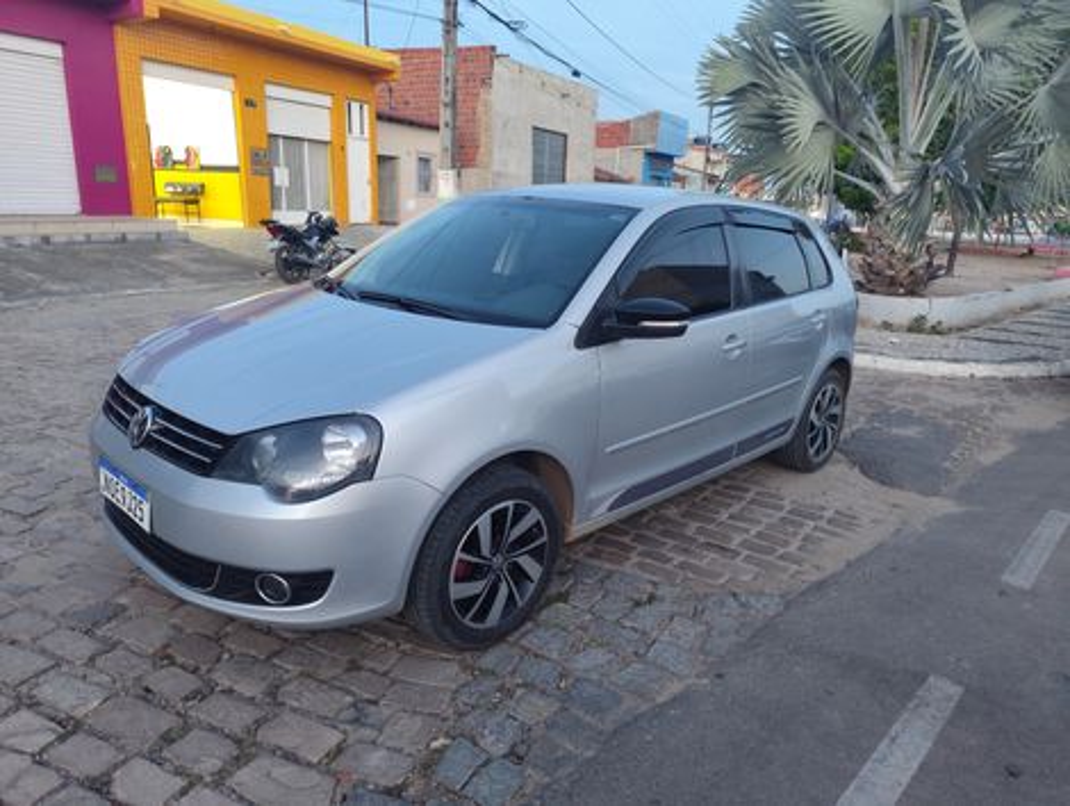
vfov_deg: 59.0
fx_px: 712
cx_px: 535
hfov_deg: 73.8
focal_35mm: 23
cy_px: 403
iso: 800
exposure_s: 1/40
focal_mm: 6.19
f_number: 1.65
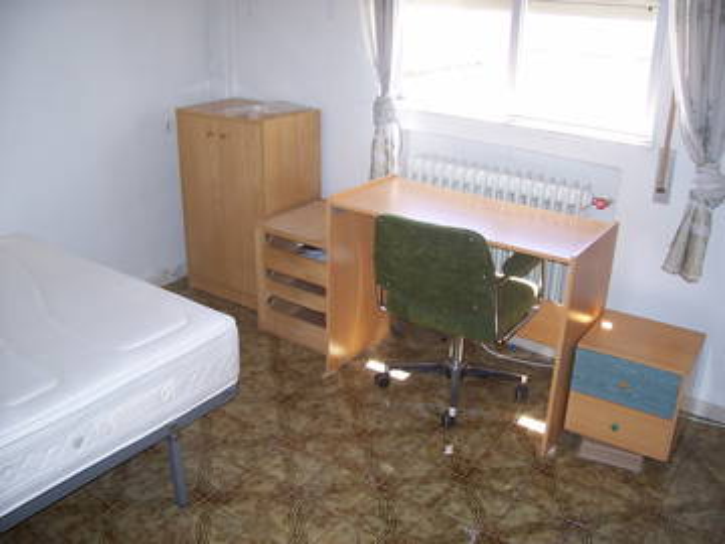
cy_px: 272
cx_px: 362
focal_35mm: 34
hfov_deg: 54.0
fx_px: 712
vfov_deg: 41.8
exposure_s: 1/60
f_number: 2.7
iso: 80
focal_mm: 5.6
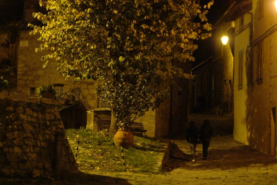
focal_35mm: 117
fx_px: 900
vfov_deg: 11.7
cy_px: 48
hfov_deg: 17.5
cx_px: 105
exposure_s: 1/15
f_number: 2
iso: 800
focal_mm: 50
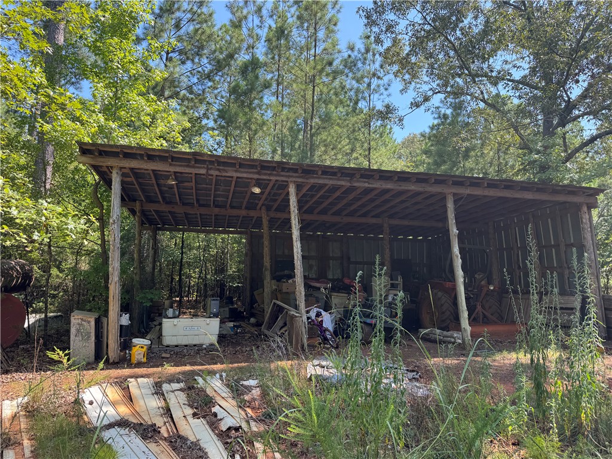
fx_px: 424
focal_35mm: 24
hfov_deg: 71.6
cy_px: 230
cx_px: 306
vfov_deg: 56.8
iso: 80
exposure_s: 1/567
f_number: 1.78
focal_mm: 6.76
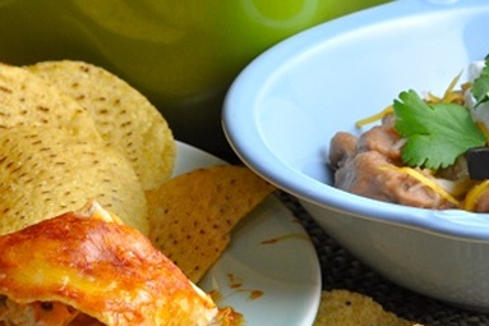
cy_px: 69
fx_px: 3924
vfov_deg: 4.7
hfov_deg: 7.1
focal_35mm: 289
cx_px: -60
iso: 400
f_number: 13
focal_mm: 82
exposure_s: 1/25
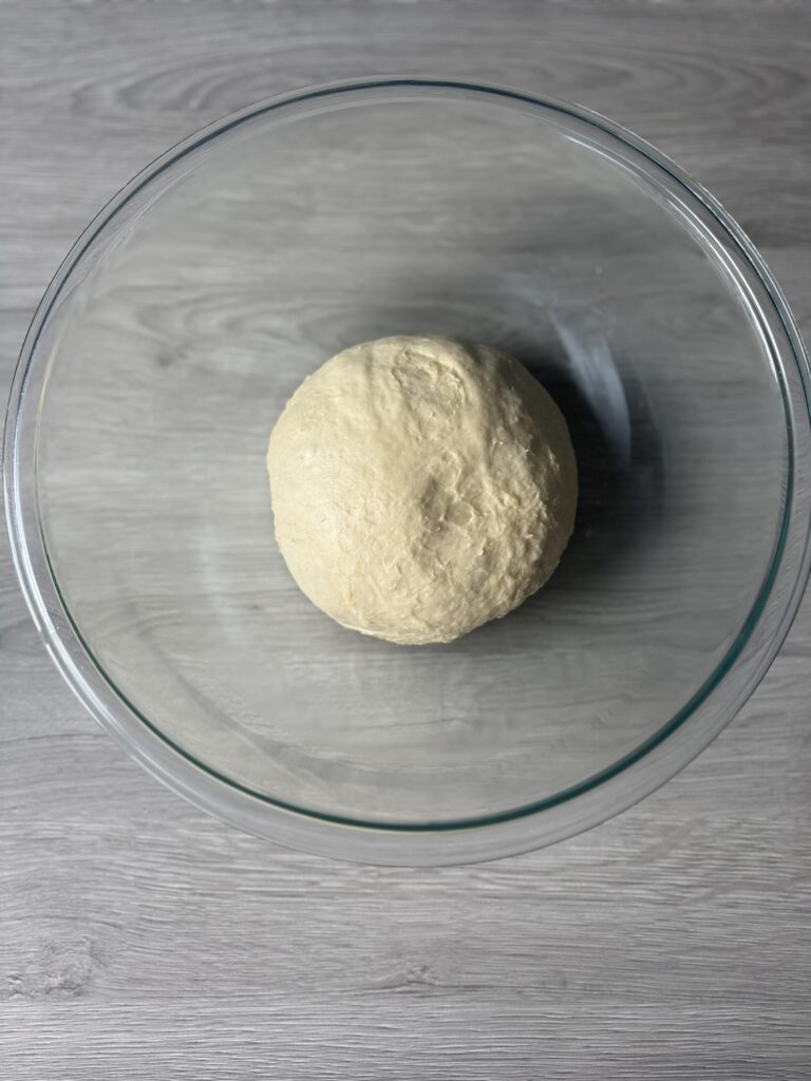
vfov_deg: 71.6
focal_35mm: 24
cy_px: 540
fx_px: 750
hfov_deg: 56.8
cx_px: 406
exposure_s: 1/121
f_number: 1.78
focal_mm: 6.76
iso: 100
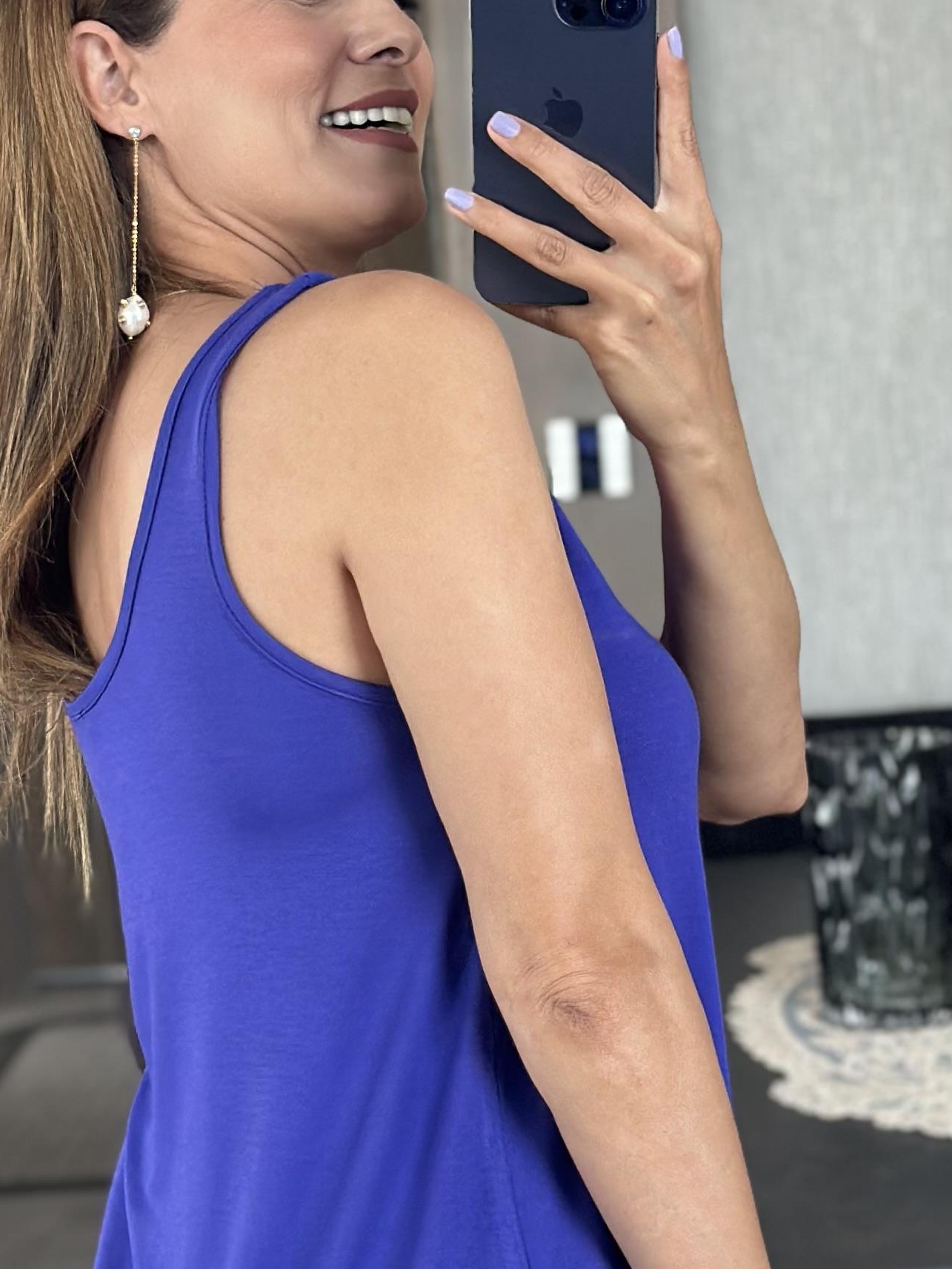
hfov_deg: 13.1
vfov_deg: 17.4
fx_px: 4143
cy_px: 810
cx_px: 370
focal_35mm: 113
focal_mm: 6.86
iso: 125
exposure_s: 1/60
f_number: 1.78
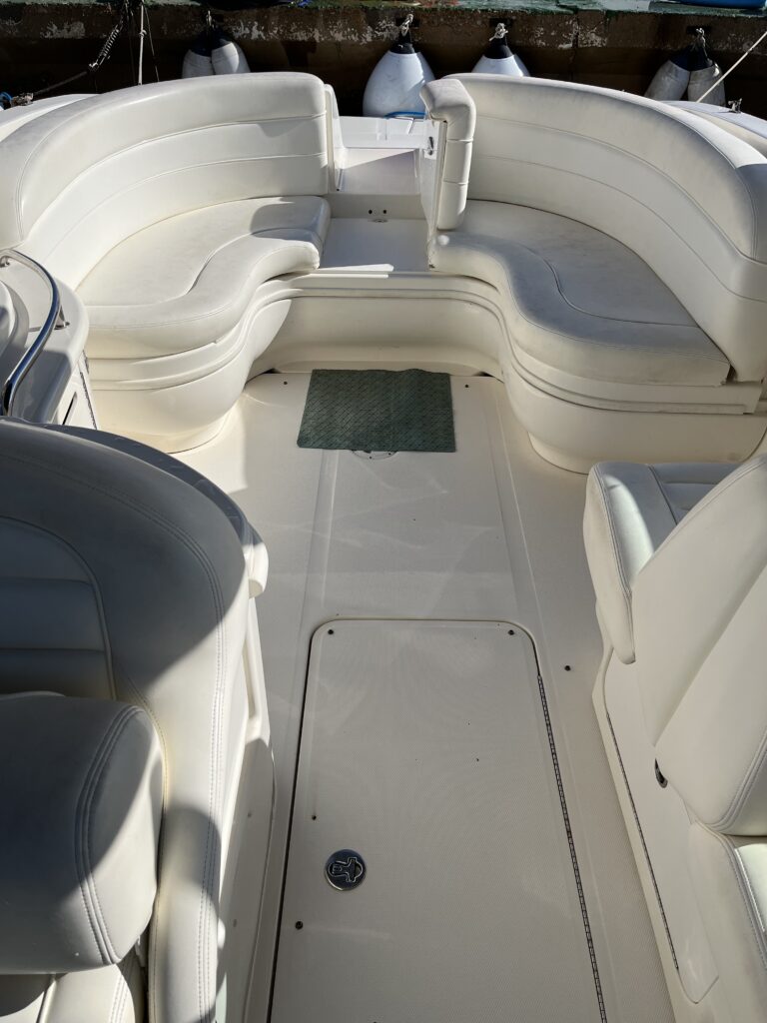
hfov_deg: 53.1
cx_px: 384
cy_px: 512
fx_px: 768
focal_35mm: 26
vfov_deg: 67.3
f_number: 1.6
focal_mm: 5.1
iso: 50
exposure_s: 1/7874
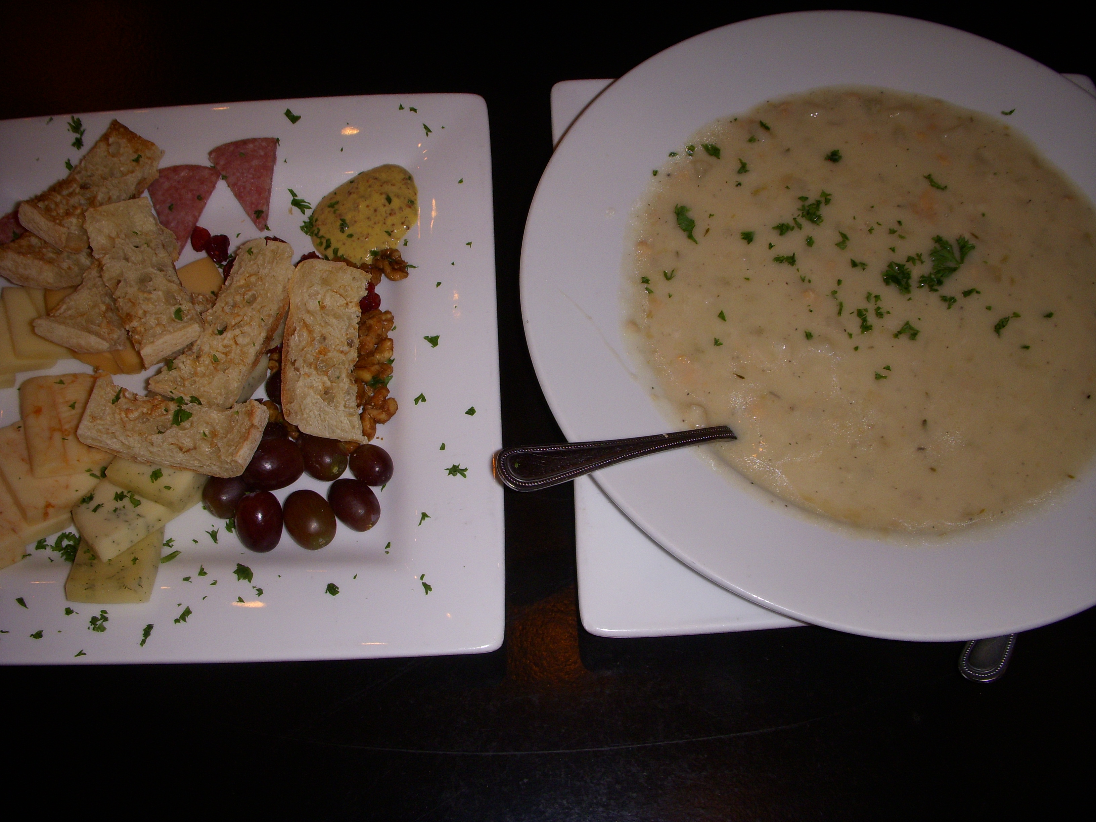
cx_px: 548
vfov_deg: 37.7
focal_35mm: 38
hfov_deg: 49.0
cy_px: 411
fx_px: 1203
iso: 100
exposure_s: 1/30
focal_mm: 6.3
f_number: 3.3
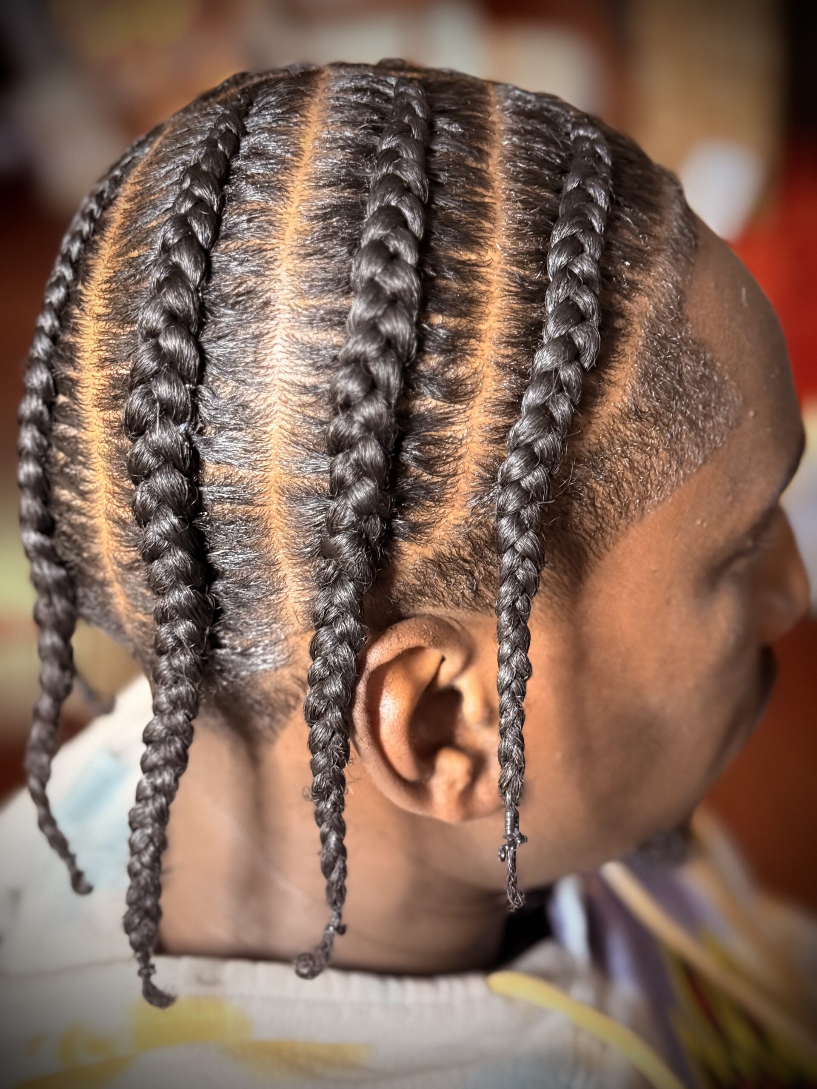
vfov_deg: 39.7
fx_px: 1511
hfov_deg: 30.3
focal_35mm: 48
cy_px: 544
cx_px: 408
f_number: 1.78
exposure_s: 1/30
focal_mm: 6.76
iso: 640
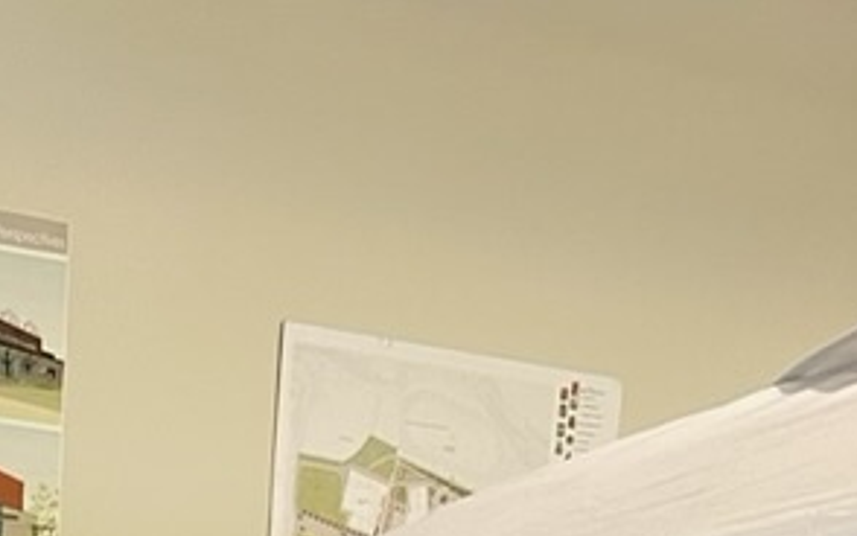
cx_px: -152
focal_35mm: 96
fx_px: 2243
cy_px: 1489
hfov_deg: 20.3
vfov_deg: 10.6
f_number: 1.8
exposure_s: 1/60
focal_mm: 4.25
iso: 100
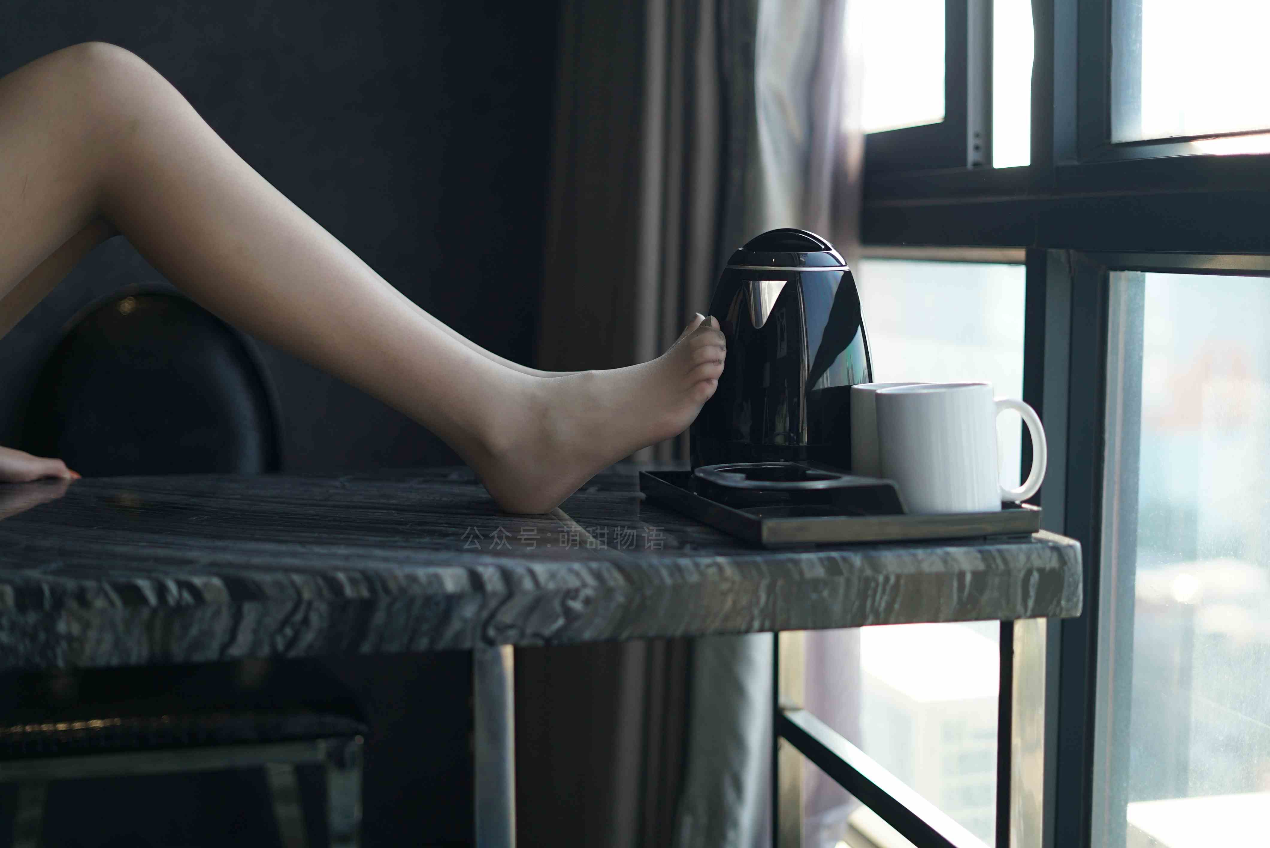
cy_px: 424
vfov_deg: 27.0
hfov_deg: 39.6
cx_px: 635
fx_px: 1765
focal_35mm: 50
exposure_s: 1/1250
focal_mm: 50
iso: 400
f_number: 2
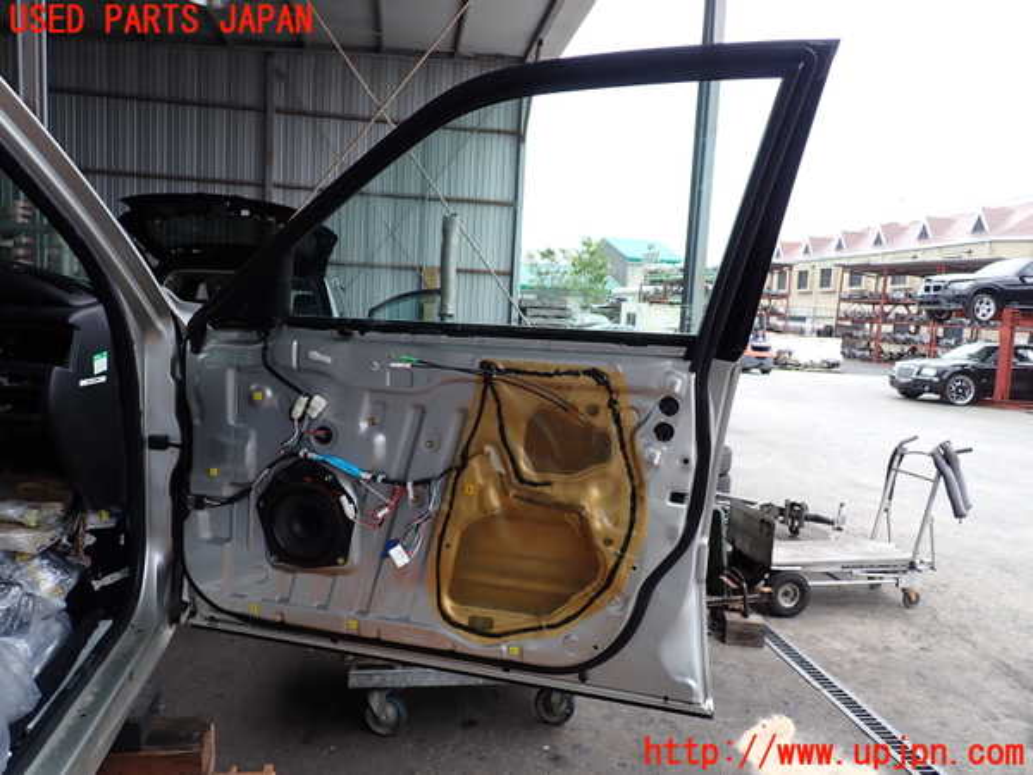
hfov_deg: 69.4
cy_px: 388
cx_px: 516
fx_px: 746
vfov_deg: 54.9
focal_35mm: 25
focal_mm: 4.5
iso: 100
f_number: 2.8
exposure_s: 1/160
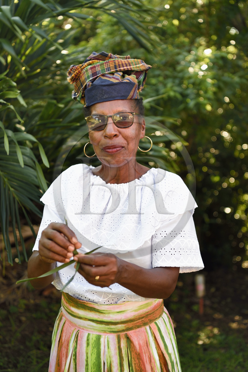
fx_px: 496
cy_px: 186
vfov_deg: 41.1
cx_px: 124
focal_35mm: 48
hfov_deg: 28.1
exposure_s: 1/200
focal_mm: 48
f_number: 2.8
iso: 200
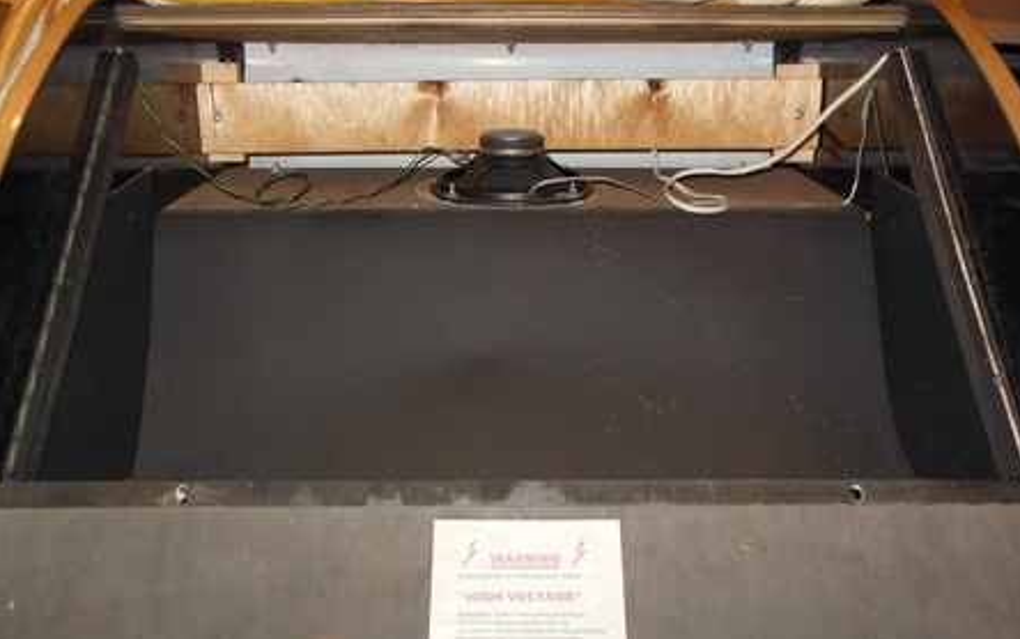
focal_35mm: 31
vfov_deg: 40.6
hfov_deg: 61.2
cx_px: 510
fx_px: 862
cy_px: 359
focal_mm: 5.2
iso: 200
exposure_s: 1/25
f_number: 3.3
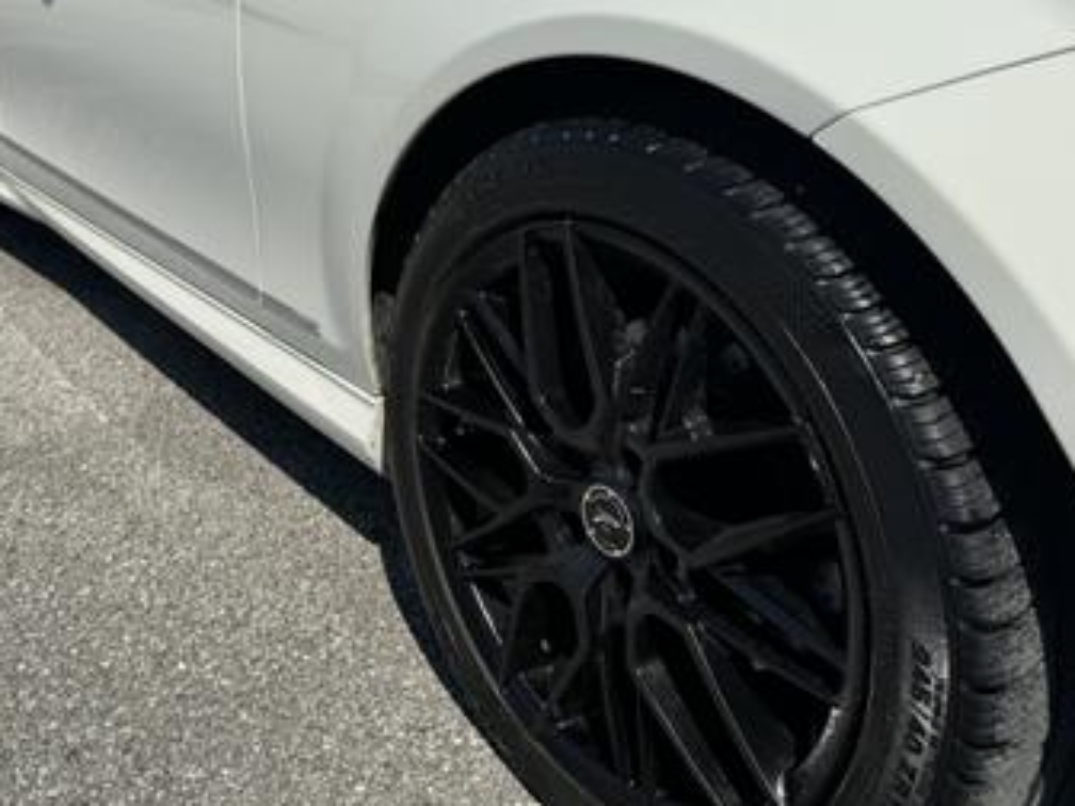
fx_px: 1118
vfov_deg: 39.5
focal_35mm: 36
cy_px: 323
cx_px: 362
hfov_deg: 50.5
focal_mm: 6.86
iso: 80
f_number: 1.78
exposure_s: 1/10417
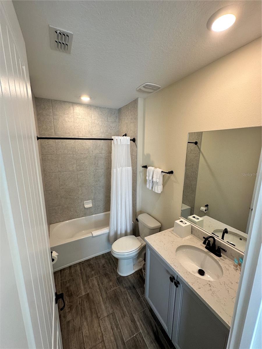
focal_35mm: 14
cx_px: 131
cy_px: 174
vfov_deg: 102.1
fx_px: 141
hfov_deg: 85.7
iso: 160
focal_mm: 2.22
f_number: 2.2
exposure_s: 1/120
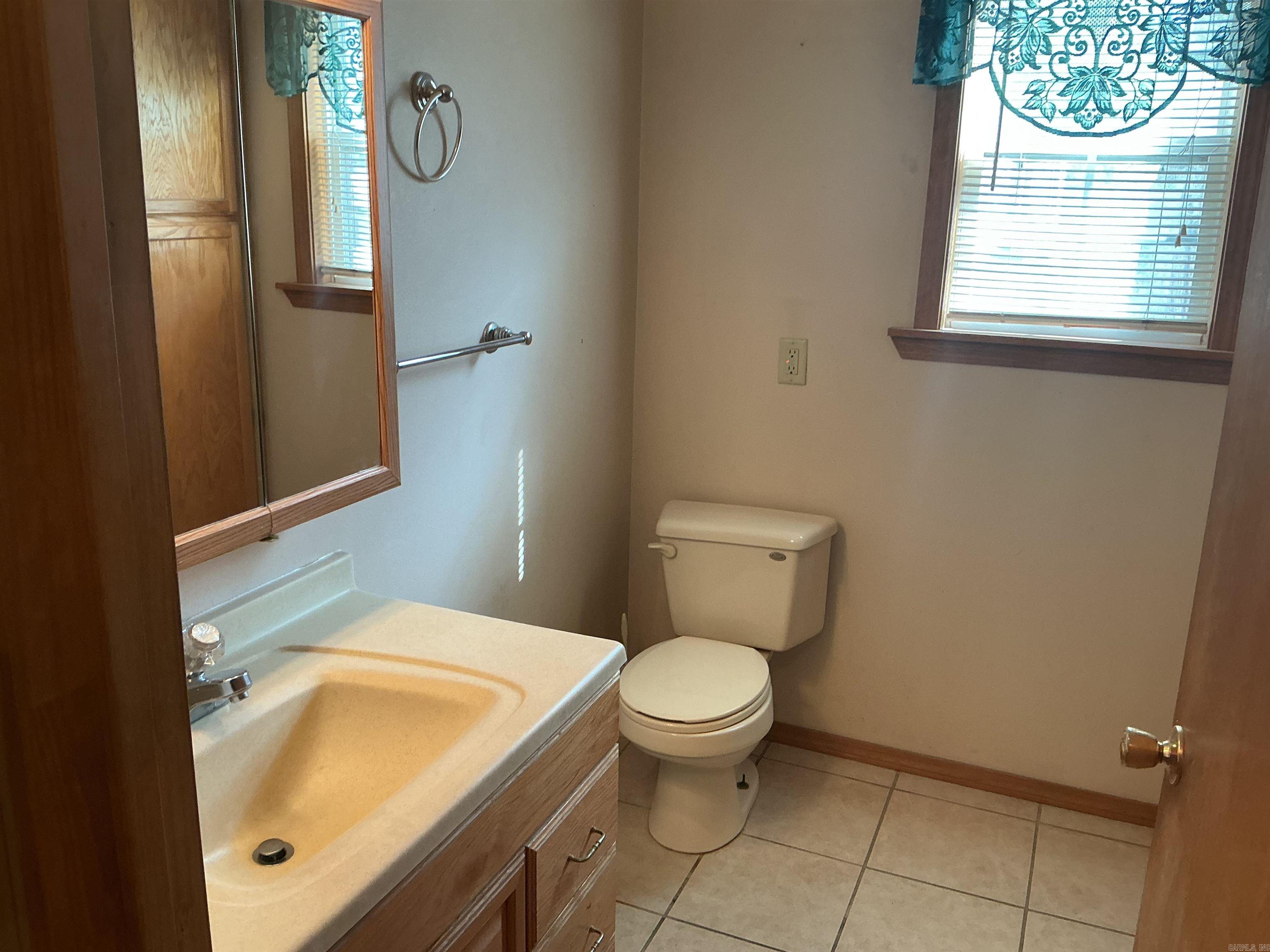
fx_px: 1064
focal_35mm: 29
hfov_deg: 61.7
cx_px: 635
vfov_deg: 48.2
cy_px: 476
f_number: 1.8
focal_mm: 3
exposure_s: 1/60
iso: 80
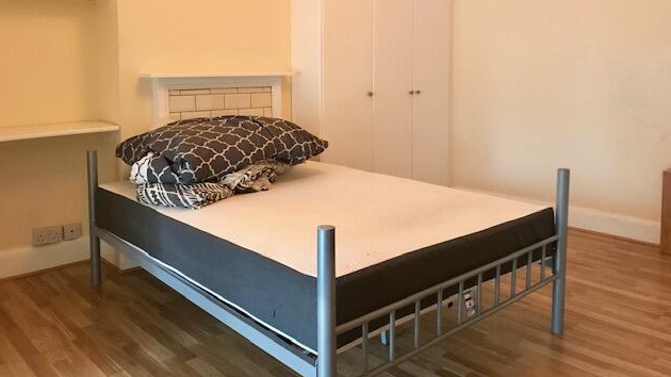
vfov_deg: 37.3
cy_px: 125
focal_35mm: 31
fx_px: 551
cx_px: 337
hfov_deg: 62.6
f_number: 1.8
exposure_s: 1/13
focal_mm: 3.99
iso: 100
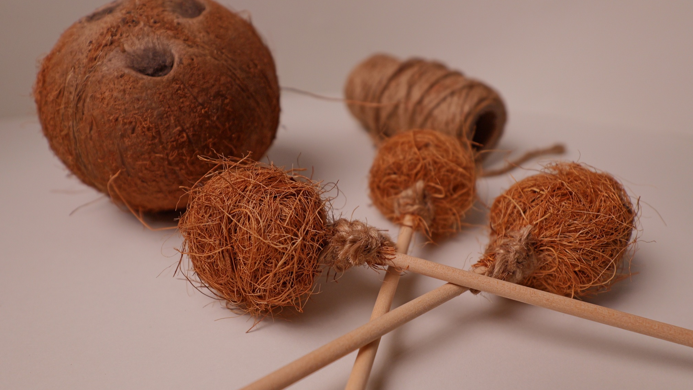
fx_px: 441
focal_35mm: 24
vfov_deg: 47.7
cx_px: 340
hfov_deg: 76.3
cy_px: 193
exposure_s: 1/1300
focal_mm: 14
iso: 640
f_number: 3.2
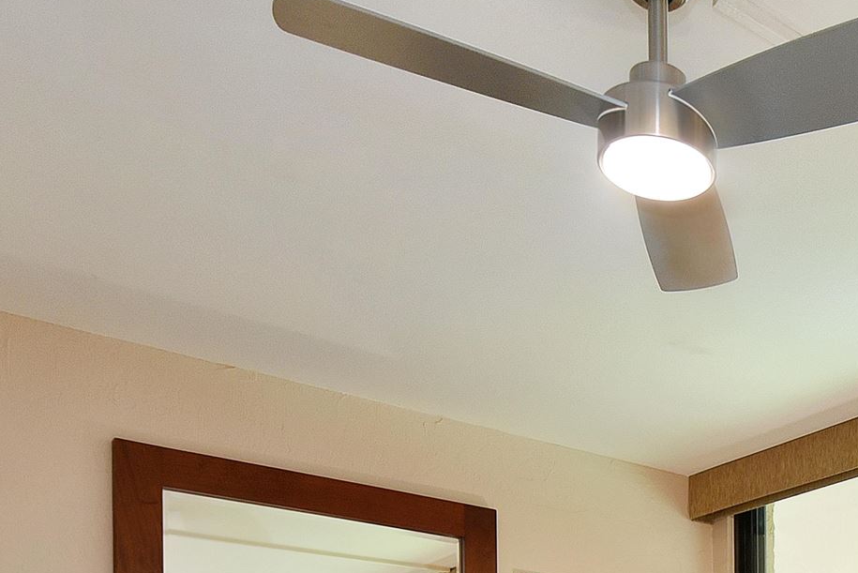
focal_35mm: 47
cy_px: 835
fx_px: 1121
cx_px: 930
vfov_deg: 23.5
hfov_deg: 36.0
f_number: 16
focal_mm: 14
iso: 6400
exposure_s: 1/60
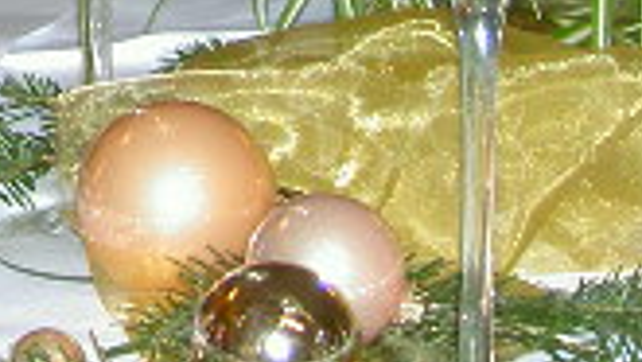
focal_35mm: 165
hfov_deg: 12.5
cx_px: -257
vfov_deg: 6.9
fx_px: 2810
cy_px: -537
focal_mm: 8
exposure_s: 1/59.5
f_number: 2.8
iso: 100
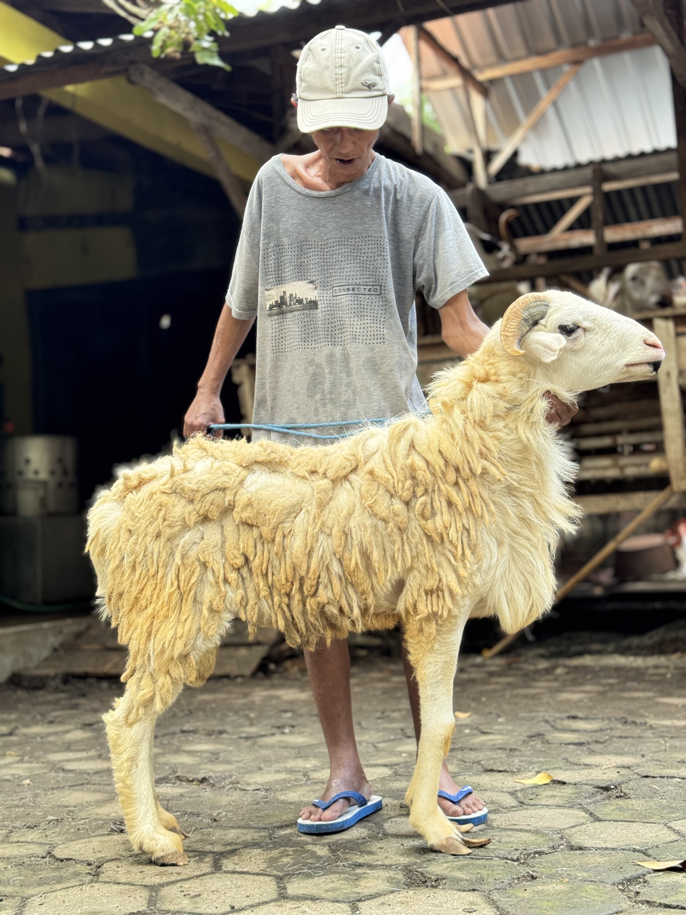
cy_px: 458
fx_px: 1268
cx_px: 343
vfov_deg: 39.7
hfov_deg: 30.3
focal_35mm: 48
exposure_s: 1/60
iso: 100
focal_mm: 6.76
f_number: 1.78
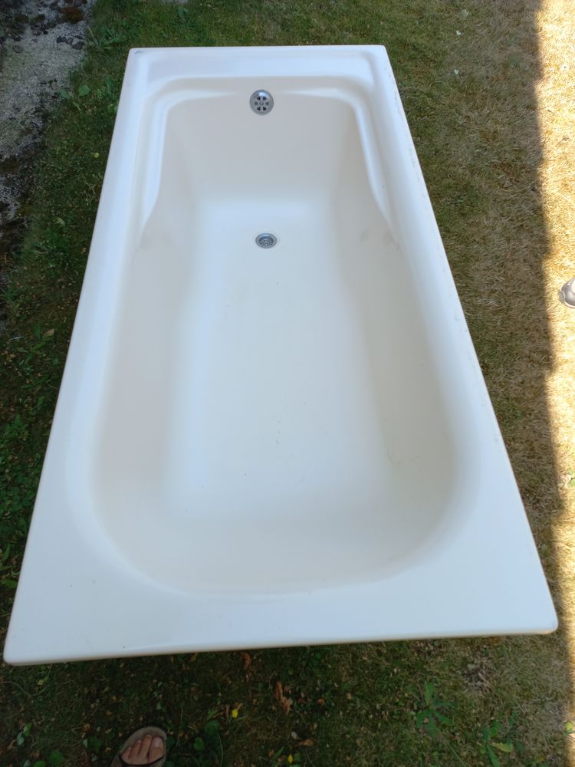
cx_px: 288
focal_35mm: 25
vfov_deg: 69.4
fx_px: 554
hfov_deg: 54.9
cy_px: 384
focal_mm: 4.6
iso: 25
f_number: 1.8
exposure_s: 1/185
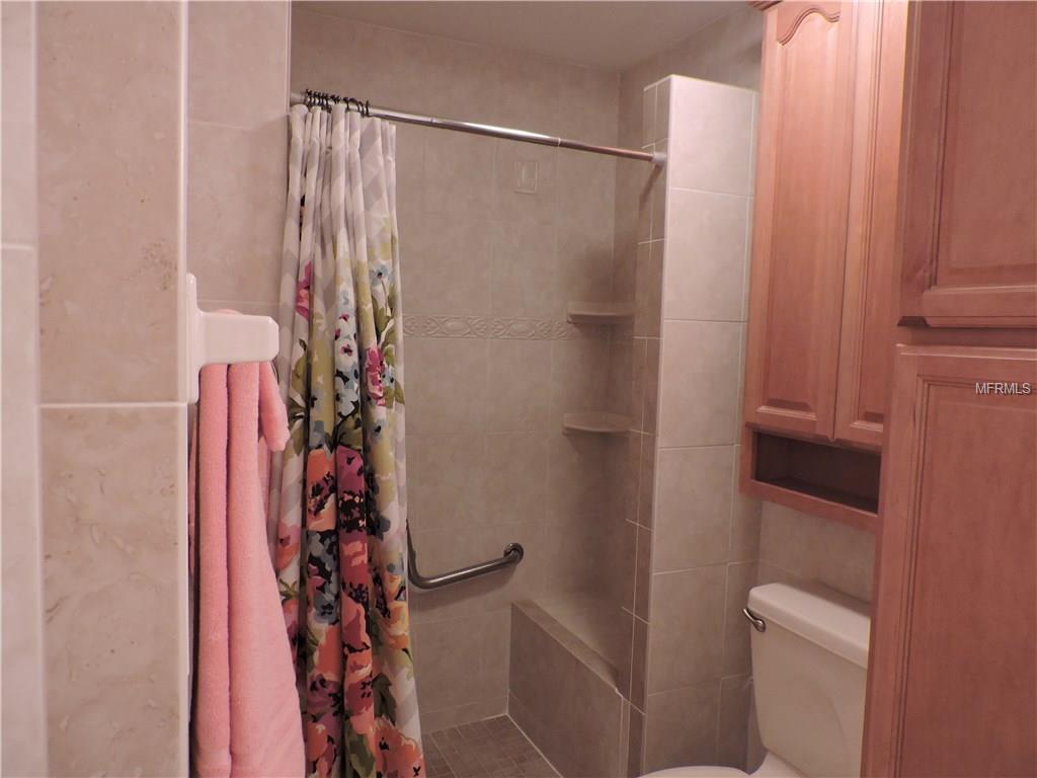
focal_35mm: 24
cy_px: 389
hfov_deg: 71.6
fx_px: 719
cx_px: 518
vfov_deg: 56.8
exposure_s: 1/25
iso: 400
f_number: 3
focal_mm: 4.3
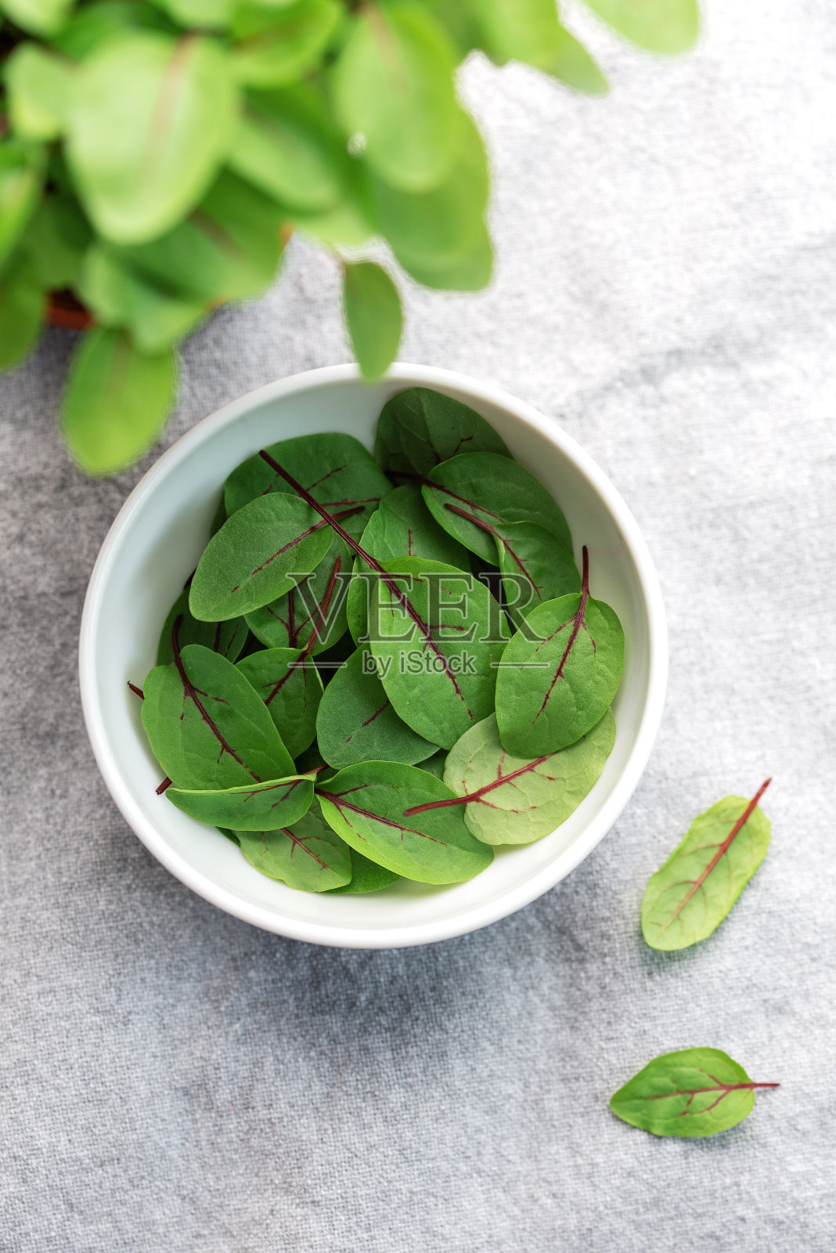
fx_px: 3654
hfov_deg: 13.1
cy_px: 626
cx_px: 418
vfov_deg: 19.4
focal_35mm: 105
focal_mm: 105
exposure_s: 1/80
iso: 200
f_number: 5.6
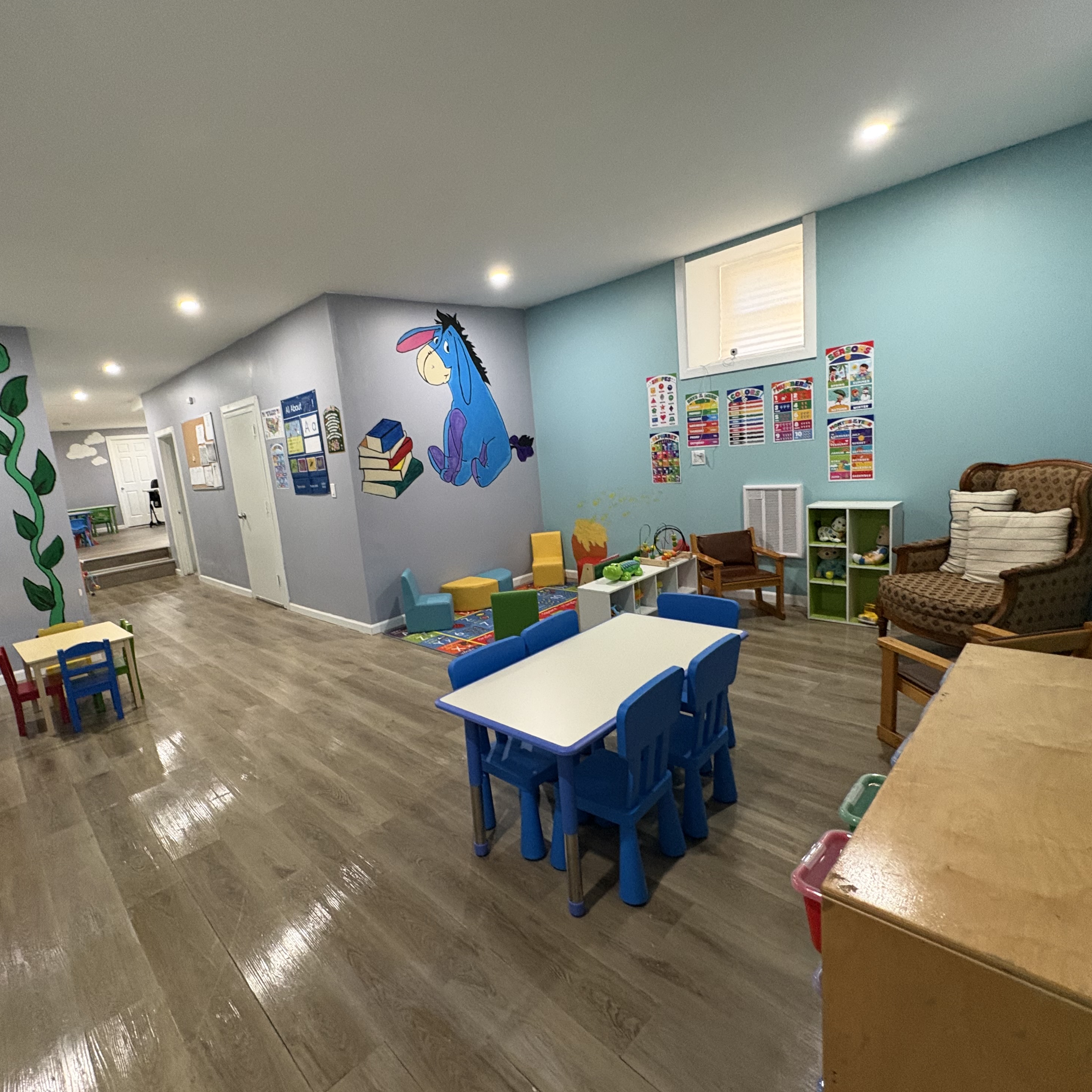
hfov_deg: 83.6
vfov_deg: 84.0
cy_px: 547
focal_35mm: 17
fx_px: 607
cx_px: 484
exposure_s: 1/60
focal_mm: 2.22
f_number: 2.2
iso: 500
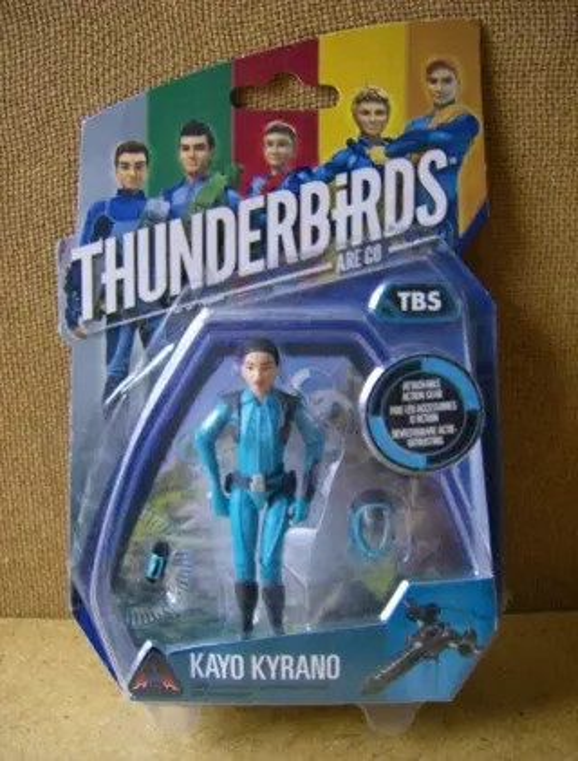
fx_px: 795
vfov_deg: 51.1
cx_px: 289
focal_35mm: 36
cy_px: 380
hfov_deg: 40.0
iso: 200
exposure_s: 1/4.49
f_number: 2.8
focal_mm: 6
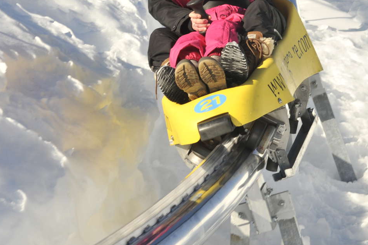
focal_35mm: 260
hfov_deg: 7.9
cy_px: 1
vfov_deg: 5.3
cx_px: 230
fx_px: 2654
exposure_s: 1/500
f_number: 8
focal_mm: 82
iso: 200
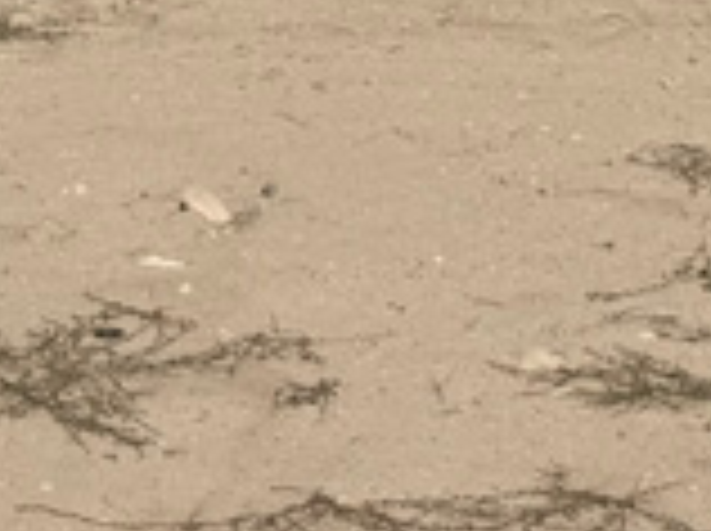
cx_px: 454
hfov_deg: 12.7
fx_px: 3199
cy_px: -968
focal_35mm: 156
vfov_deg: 8.3
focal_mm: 6.76
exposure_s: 1/14286
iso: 80
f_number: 1.78
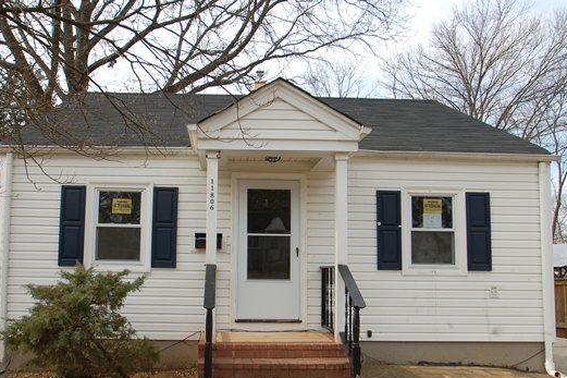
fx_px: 435
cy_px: 224
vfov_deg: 46.7
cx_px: 241
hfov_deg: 65.9
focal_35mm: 28
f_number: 7.1
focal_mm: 15
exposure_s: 1/200
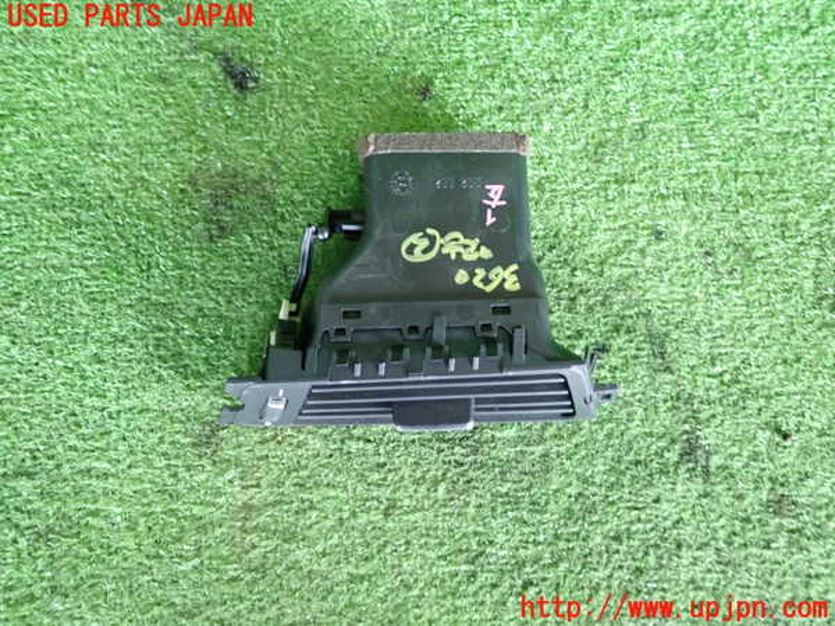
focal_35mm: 25
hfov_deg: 69.4
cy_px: 313
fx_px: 603
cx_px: 418
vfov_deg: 54.9
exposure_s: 1/30
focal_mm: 4.5
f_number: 2
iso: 400
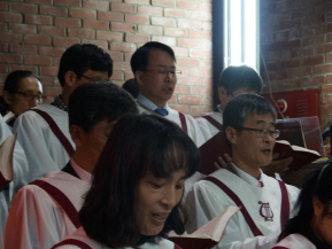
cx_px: 210
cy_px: 238
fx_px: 1094
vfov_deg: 12.9
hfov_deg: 17.2
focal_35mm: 114
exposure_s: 1/60
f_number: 4.5
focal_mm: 33
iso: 1000
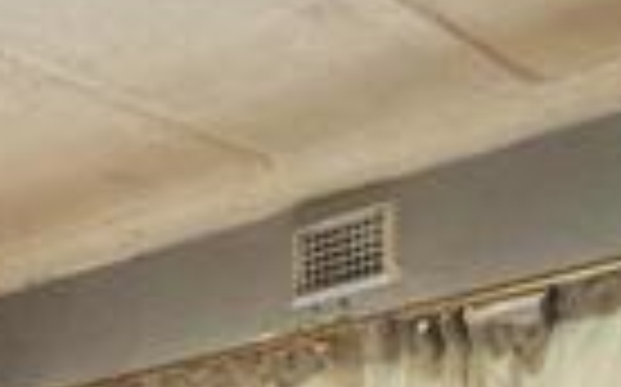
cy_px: 927
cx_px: -104
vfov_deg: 12.7
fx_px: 1353
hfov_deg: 23.8
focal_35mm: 80
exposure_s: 1/100
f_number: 1.8
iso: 80
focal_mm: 1.57
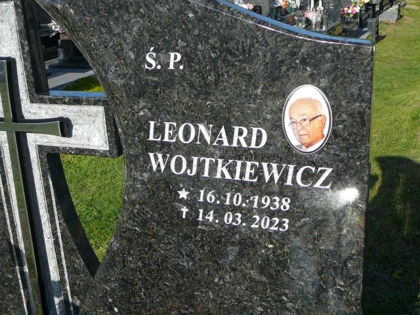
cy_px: 158
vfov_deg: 32.2
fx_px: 546
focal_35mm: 45
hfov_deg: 42.1
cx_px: 210
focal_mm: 6.7
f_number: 3.2
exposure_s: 1/800
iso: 80
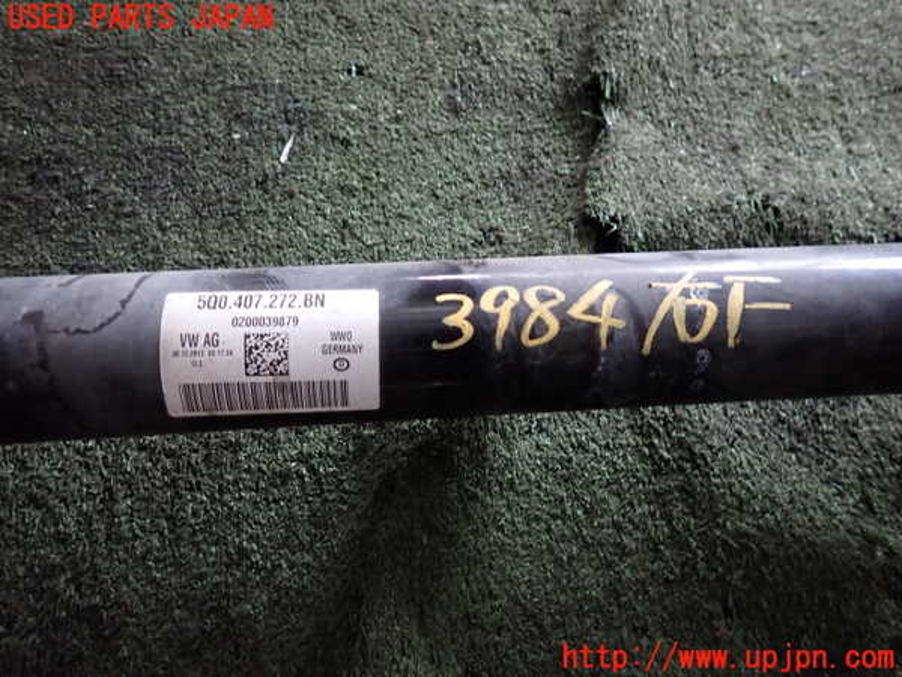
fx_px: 651
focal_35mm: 25
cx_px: 451
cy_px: 338
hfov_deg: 69.4
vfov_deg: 54.9
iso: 640
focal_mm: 4.5
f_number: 2
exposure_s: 1/30
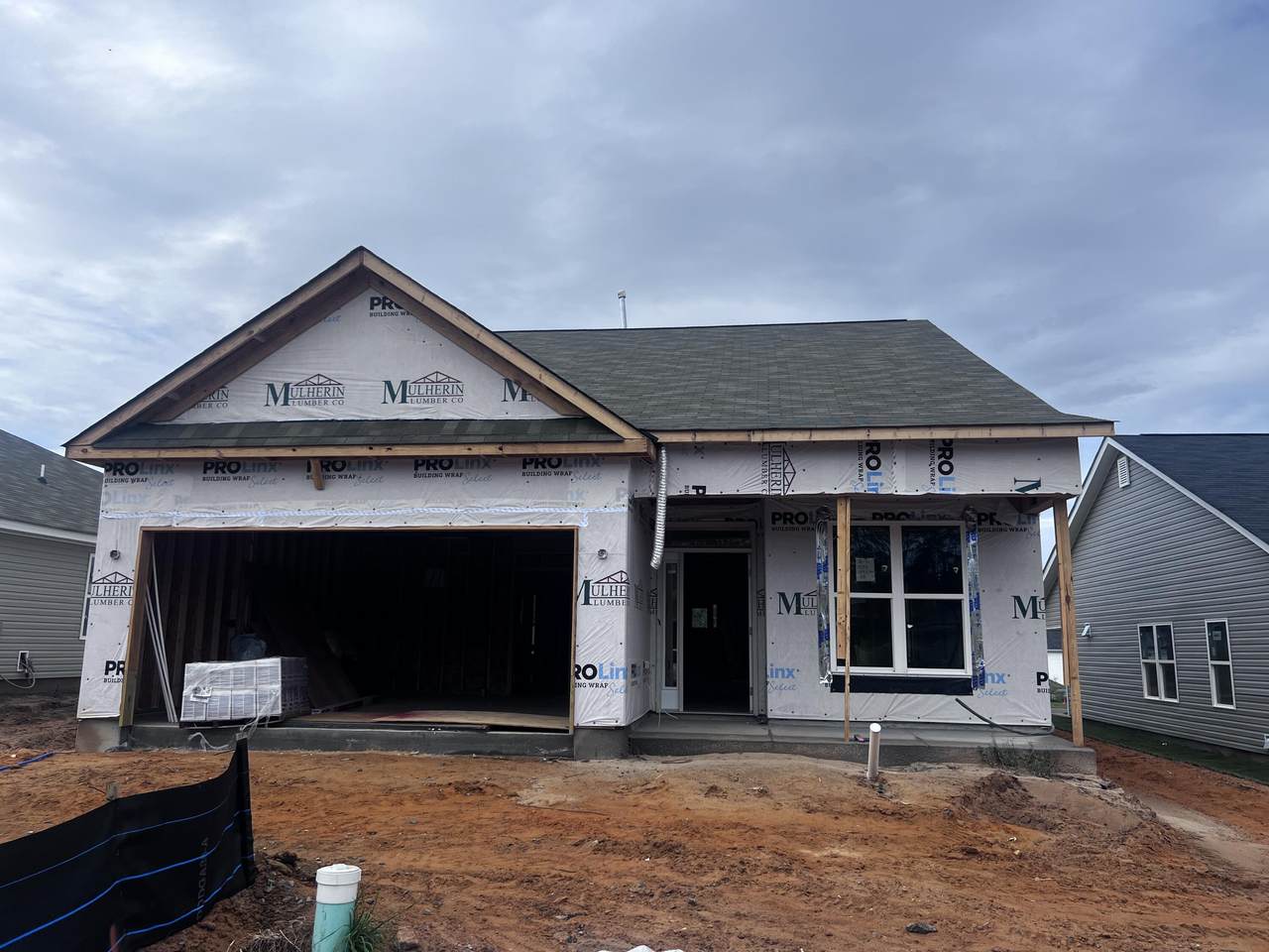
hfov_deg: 67.3
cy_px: 476
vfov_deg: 53.1
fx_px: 953
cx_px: 634
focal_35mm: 26
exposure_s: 1/5882
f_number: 1.5
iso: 50
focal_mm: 5.7
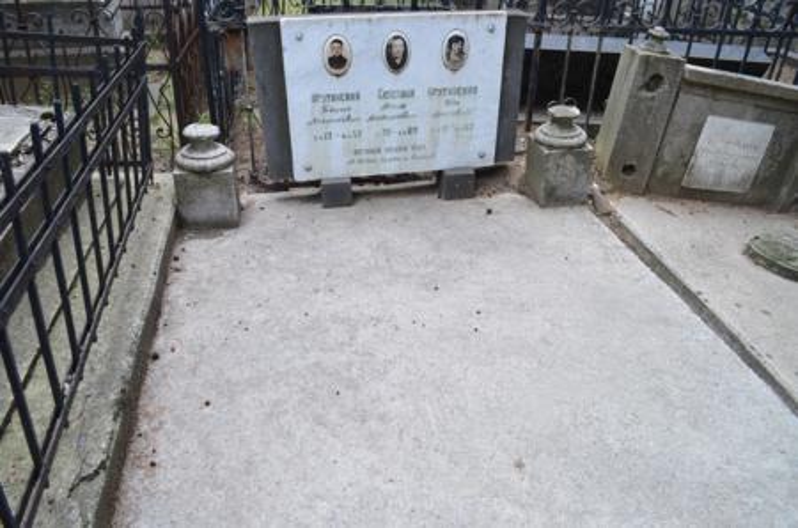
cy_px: 264
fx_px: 597
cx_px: 399
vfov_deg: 47.7
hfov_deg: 67.5
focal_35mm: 27
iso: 200
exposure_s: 1/40
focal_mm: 18
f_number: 5.6
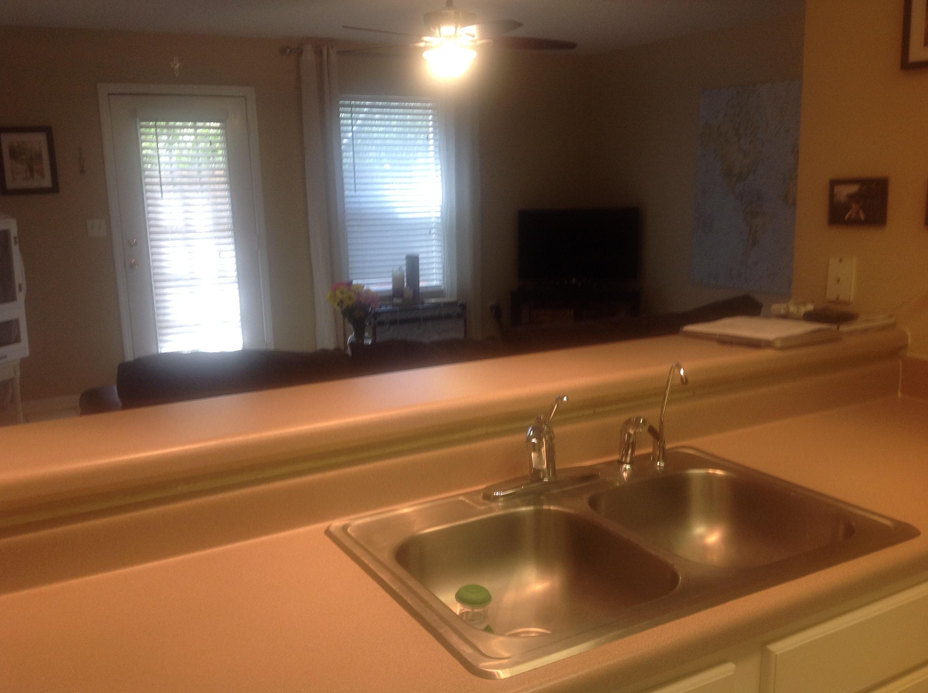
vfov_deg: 40.6
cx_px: 464
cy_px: 346
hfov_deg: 52.7
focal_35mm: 35
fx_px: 937
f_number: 2.4
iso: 50
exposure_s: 1/24
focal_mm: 4.28
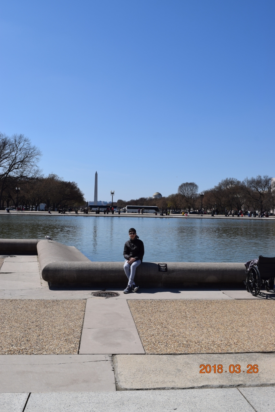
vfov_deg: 53.1
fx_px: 413
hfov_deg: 36.8
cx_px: 138
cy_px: 206
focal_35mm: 36
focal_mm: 24
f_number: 11
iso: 200
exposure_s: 1/500
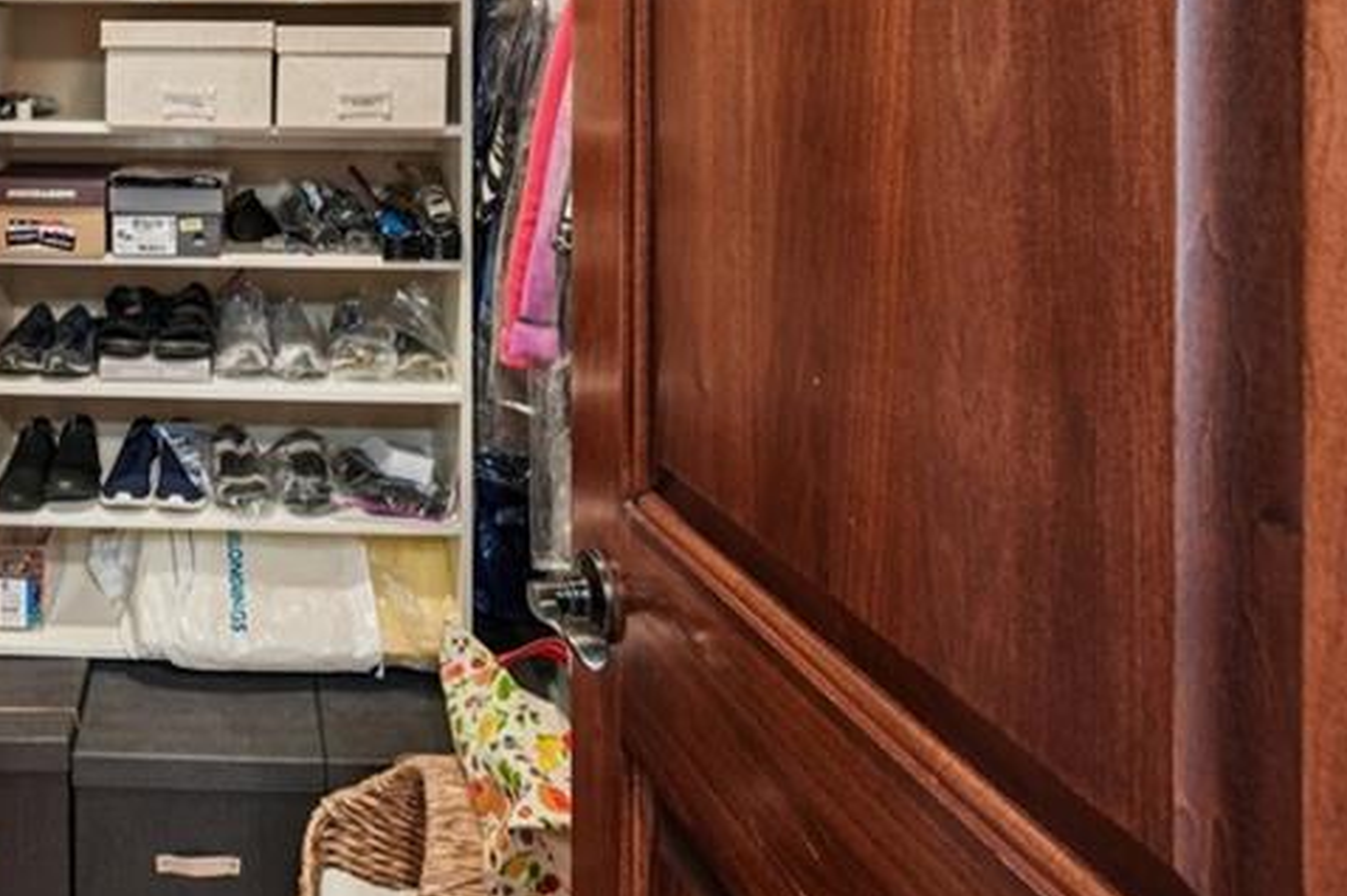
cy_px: 21
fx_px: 1122
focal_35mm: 30
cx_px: 149
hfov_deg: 54.5
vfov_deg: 39.0
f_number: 8
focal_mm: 14
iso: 320
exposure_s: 1/2
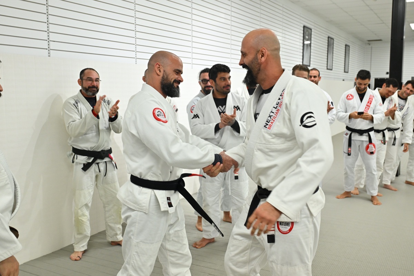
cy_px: 138
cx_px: 207
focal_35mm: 36
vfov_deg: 36.9
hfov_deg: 53.1
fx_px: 414
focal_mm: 36
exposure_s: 1/200
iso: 1600
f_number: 5
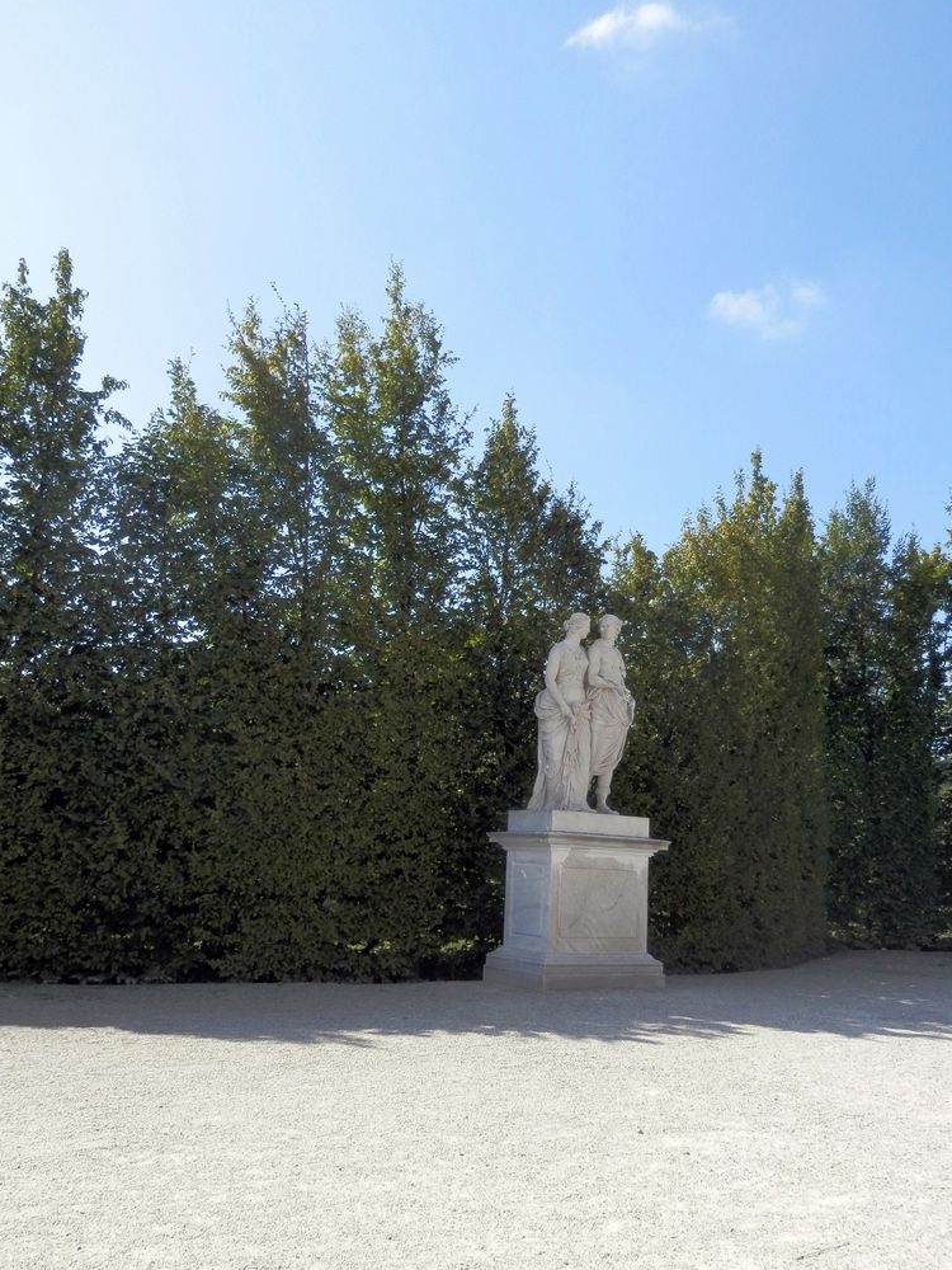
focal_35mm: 30
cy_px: 663
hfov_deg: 46.8
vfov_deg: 59.9
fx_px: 1100
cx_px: 468
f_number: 3
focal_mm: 4.5
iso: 80
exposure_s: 1/800
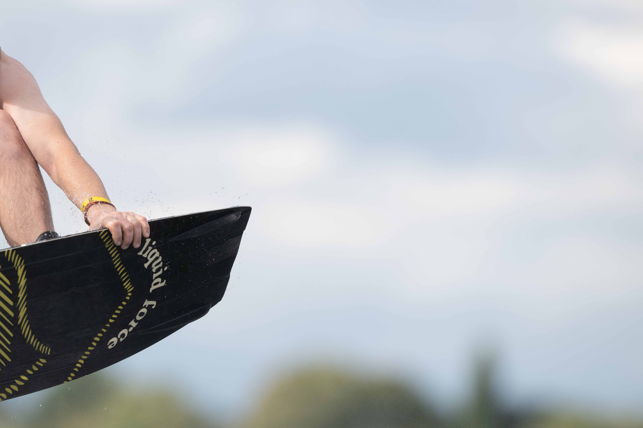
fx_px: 9751
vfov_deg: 2.5
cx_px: 210
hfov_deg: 3.8
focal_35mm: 546
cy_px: 150
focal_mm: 400
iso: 320
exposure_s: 1/3200
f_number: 4
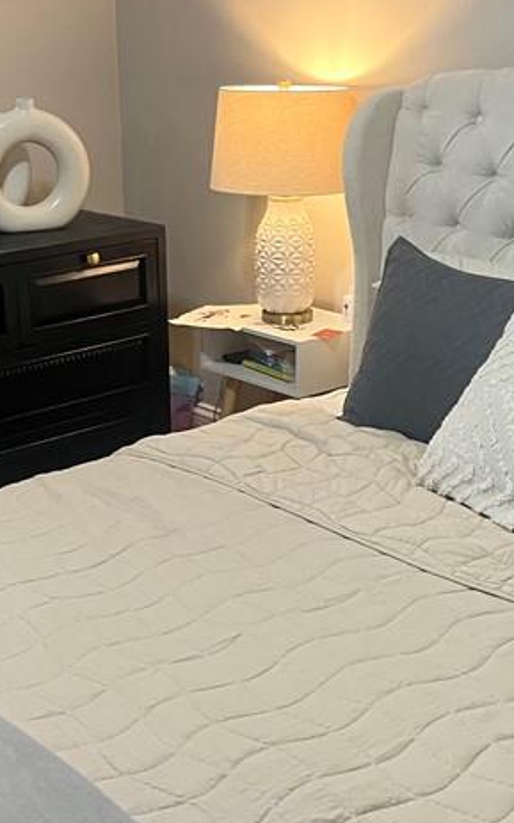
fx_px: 1368
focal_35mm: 61
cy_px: 409
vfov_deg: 33.5
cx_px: 215
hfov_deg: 21.3
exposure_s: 1/60
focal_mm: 5.1
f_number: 1.6
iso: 200
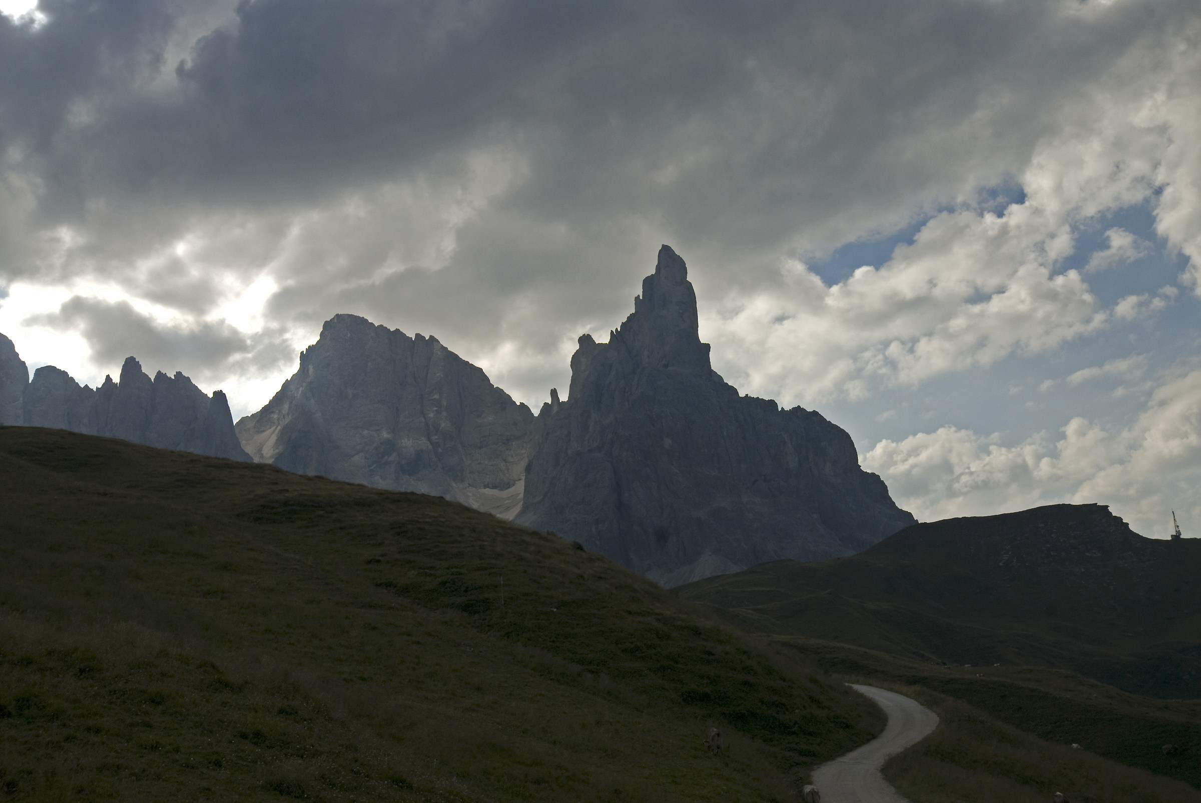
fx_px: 1202
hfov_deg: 53.1
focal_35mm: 36
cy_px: 402
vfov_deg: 37.0
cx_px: 600
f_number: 10
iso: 200
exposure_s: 1/180
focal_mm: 24
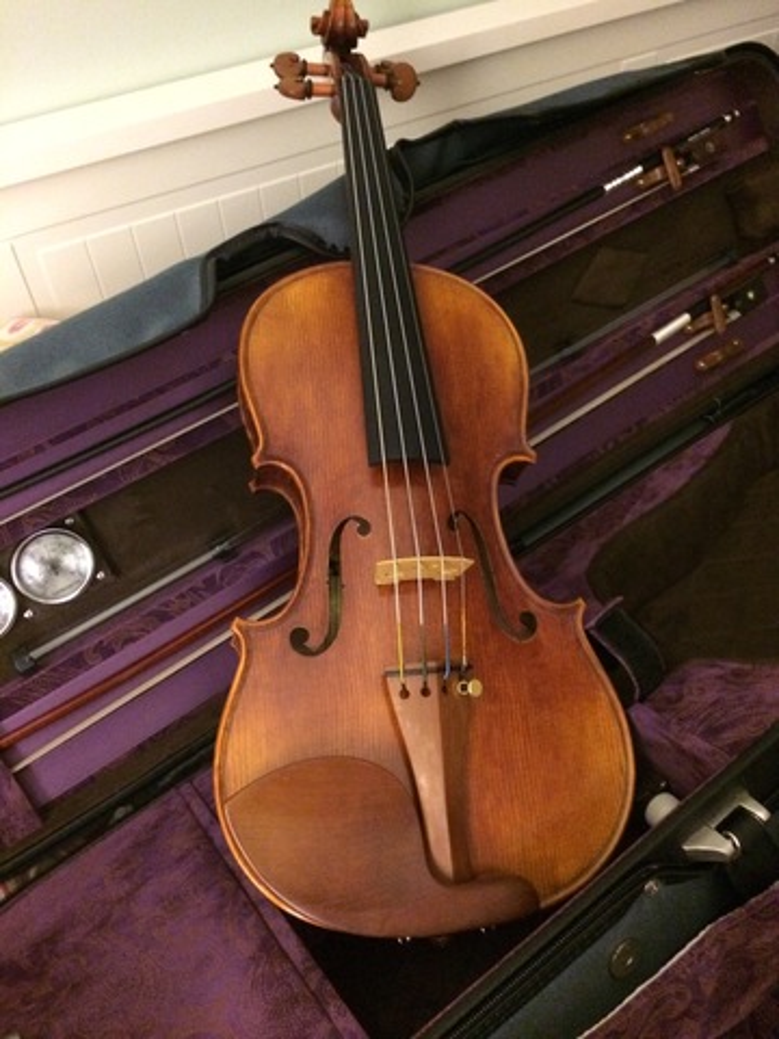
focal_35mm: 29
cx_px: 390
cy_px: 520
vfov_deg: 61.7
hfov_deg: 48.2
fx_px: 870
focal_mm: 4.15
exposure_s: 1/15
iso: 640
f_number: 2.2
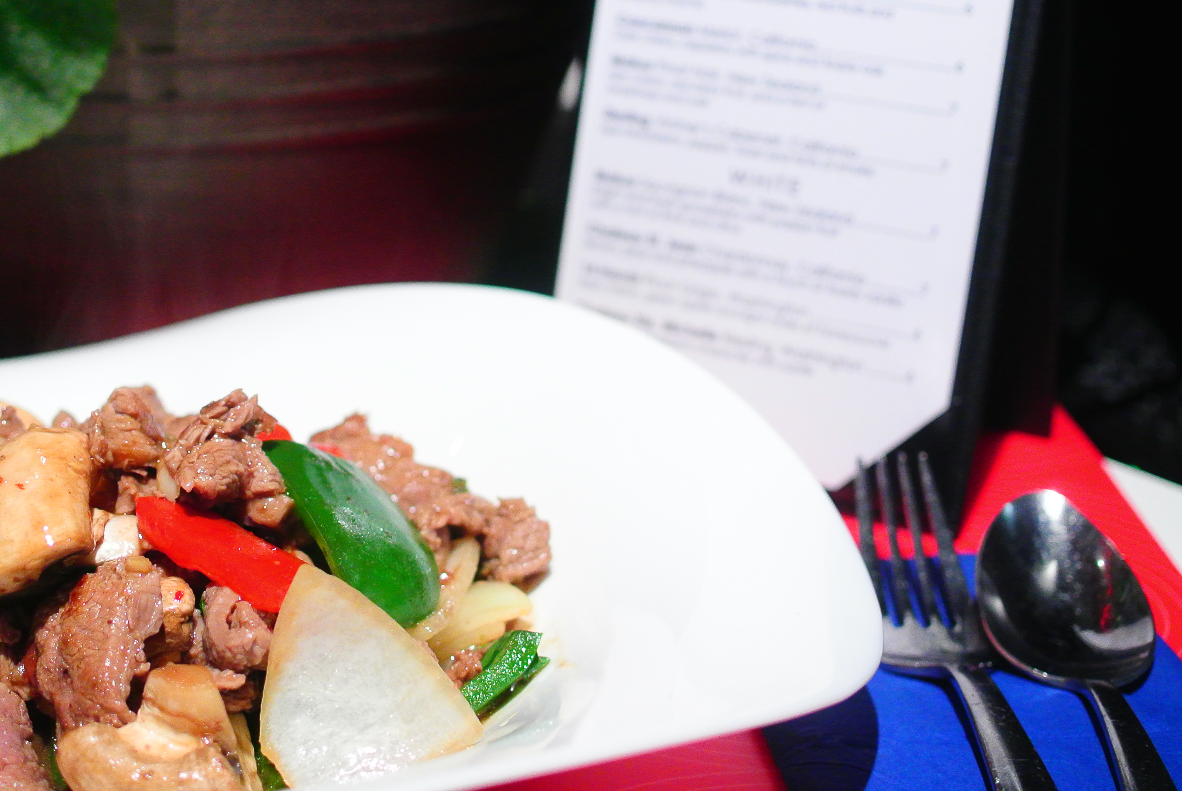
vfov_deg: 22.0
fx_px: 2038
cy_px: 326
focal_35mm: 62
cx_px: 450
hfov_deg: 32.2
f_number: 2.2
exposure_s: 1/500
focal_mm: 18.5
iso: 800
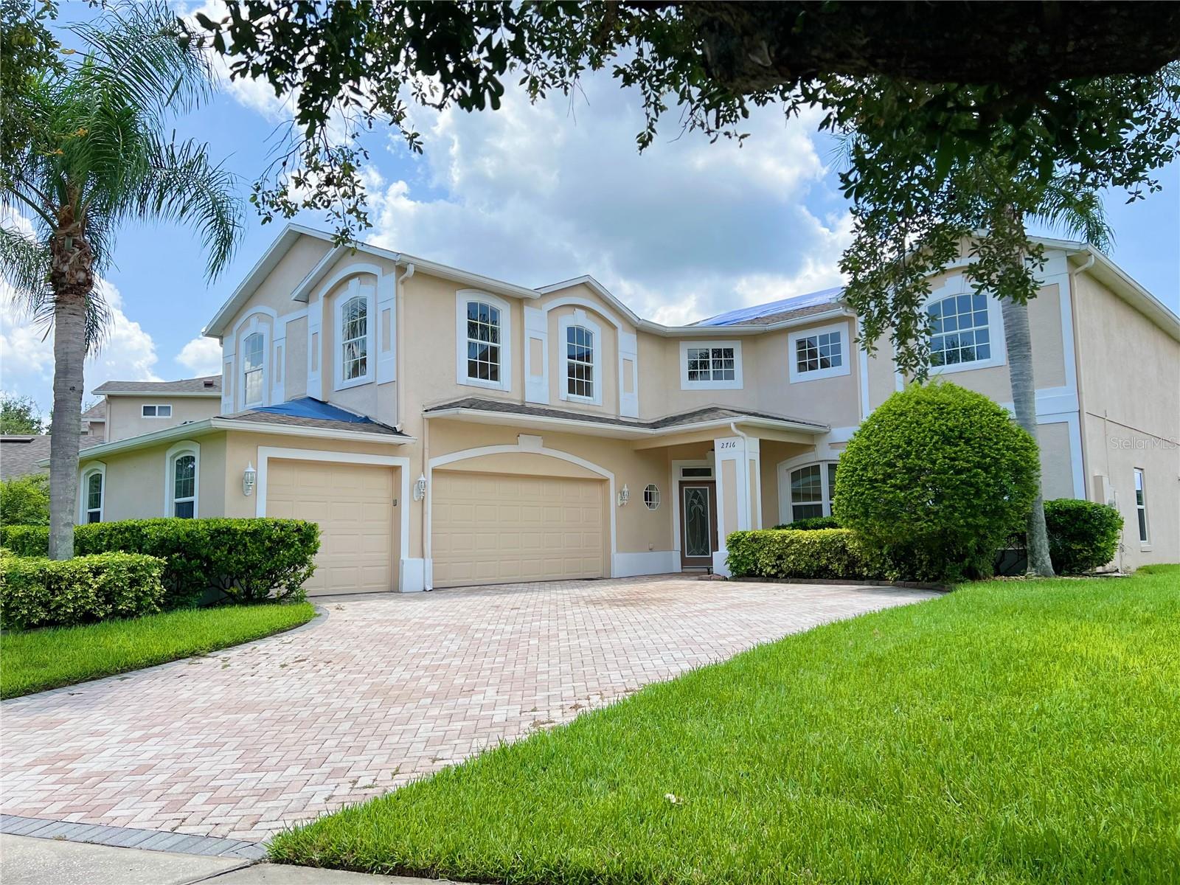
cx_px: 590
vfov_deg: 53.1
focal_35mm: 26
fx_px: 886
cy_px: 442
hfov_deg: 67.3
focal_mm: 5.7
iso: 50
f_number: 1.5
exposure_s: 1/3704
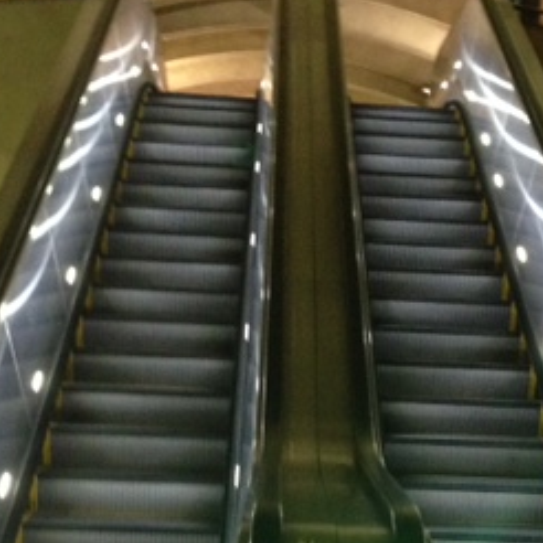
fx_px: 1349
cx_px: 355
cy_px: 428
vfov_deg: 22.5
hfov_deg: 22.7
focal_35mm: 76
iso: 400
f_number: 2.4
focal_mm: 4.12
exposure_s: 1/20
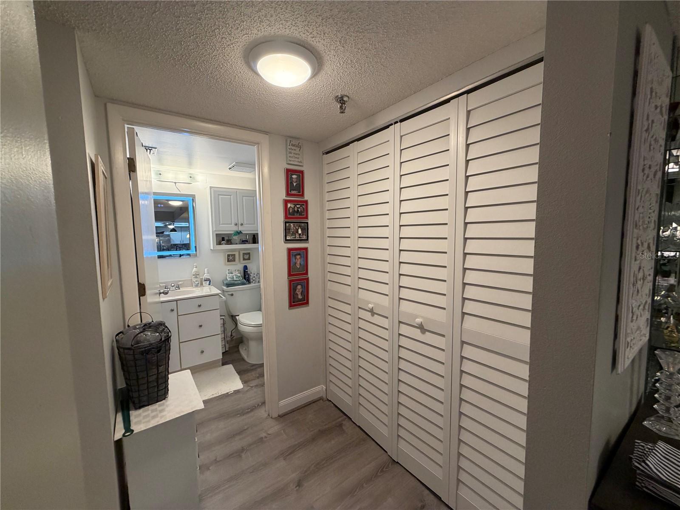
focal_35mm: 14
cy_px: 255
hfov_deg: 102.1
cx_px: 340
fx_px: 275
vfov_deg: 85.7
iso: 250
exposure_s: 1/120
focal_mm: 2.22
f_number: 2.2
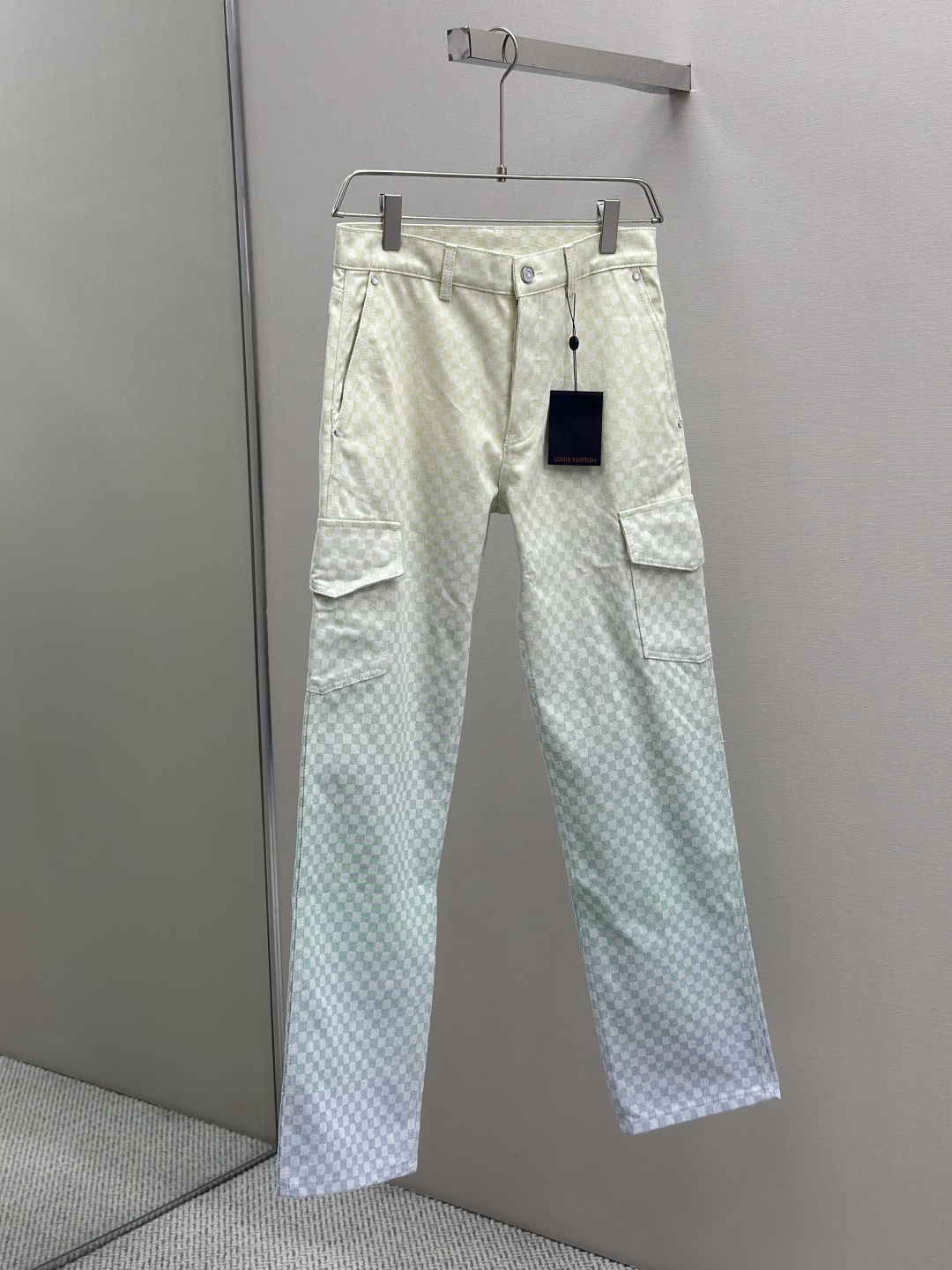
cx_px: 476
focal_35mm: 48
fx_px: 1760
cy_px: 635
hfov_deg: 30.3
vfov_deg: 39.7
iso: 80
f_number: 1.78
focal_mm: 6.86
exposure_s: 1/317
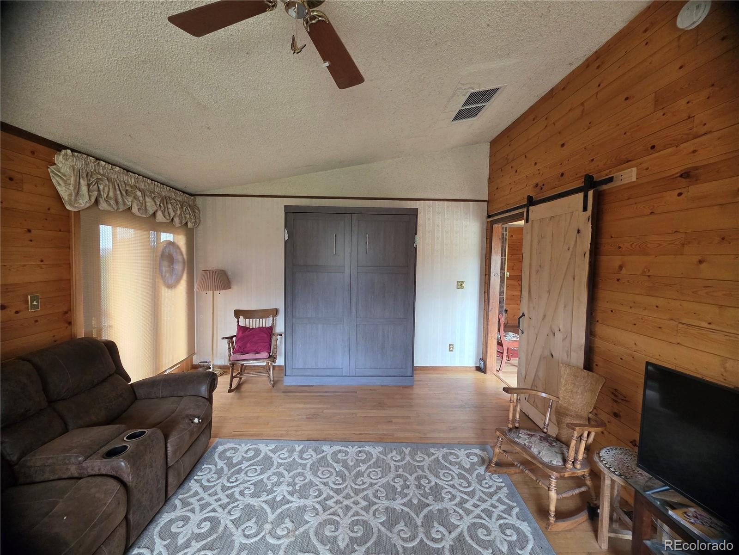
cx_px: 370
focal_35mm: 13
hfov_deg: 106.2
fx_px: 278
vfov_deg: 89.9
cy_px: 278
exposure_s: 1/60
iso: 400
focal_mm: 2.2
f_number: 1.9
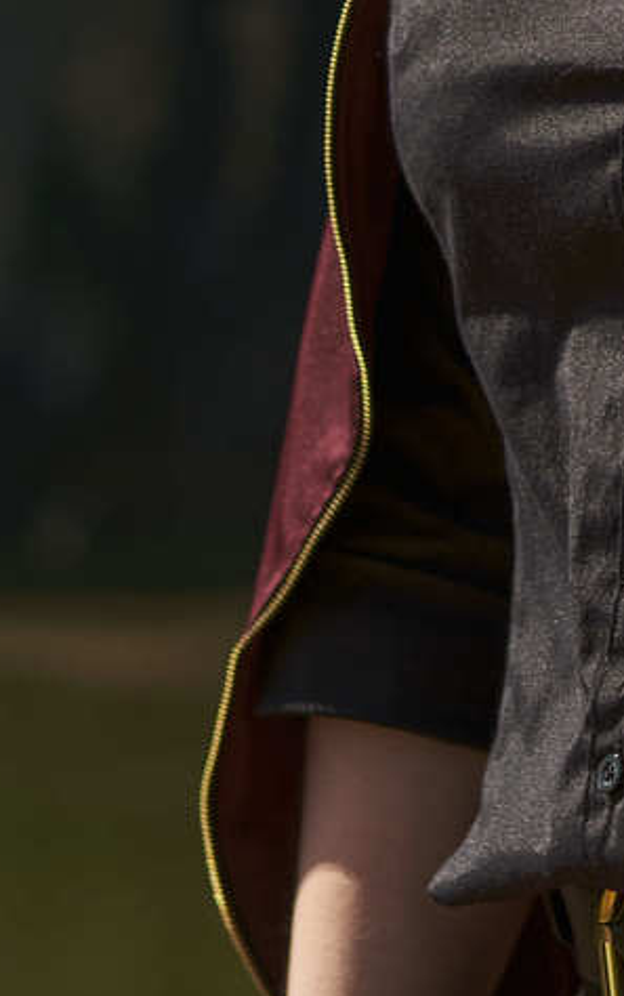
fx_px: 7876
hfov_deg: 4.5
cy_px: -532
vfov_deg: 7.1
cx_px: 1042
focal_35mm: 290
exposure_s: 1/2000
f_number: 2.8
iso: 160
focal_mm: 50
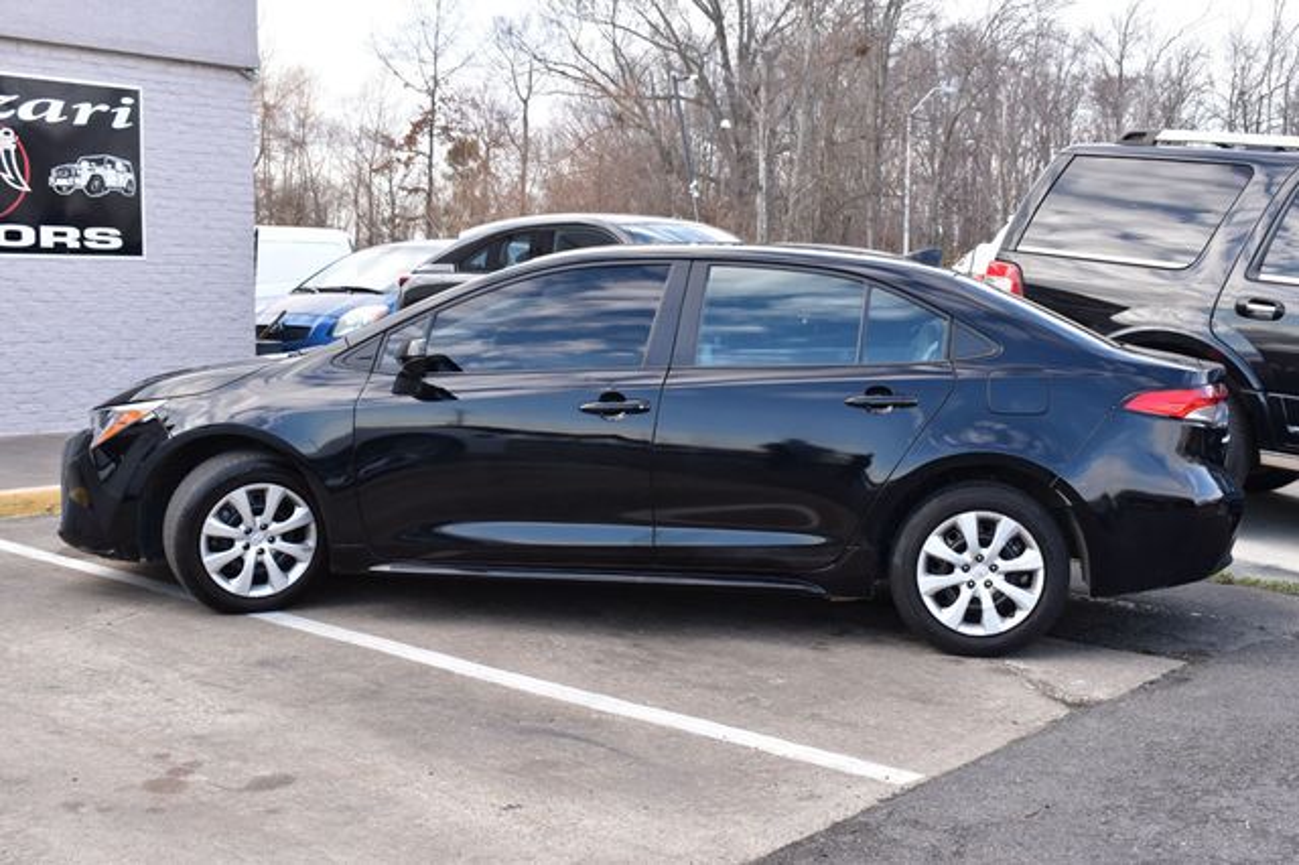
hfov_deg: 45.0
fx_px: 1569
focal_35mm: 44
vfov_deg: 30.8
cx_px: 650
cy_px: 432
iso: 400
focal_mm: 29
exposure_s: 1/100
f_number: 9
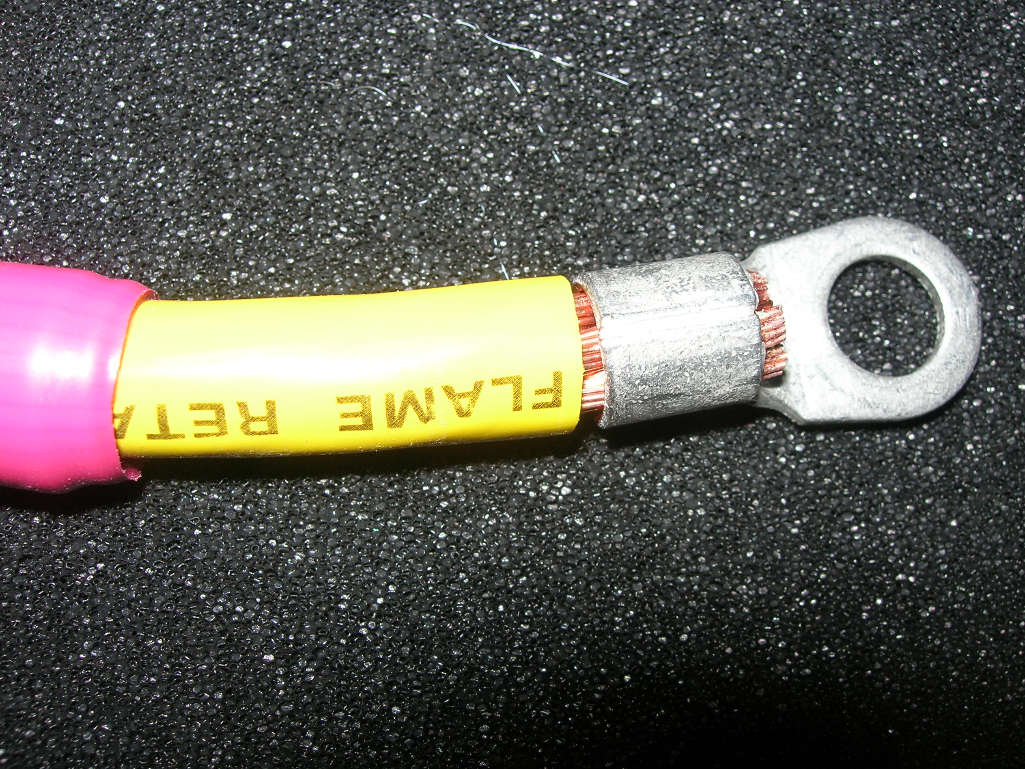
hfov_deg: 47.9
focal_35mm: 39
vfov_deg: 36.8
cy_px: 388
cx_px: 521
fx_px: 1155
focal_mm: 7.8
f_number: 4.8
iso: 64
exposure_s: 1/60.1
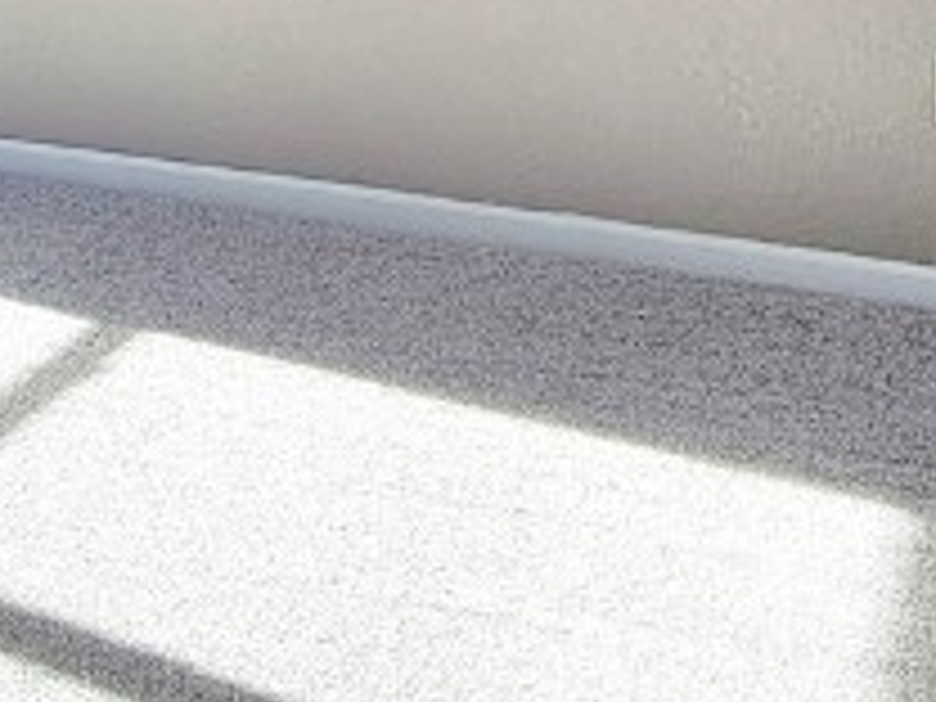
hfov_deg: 28.7
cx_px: 40
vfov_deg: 19.5
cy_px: -392
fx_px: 1731
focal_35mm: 64
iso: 50
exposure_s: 1/625
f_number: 2.2
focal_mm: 2.2
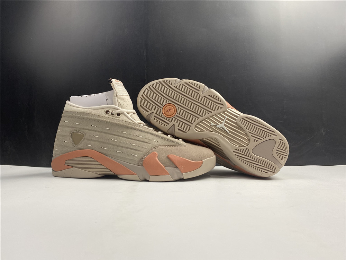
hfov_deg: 67.3
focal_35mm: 26
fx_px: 260
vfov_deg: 53.1
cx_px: 173
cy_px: 130
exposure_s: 1/121
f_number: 1.8
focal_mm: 4.25
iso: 80
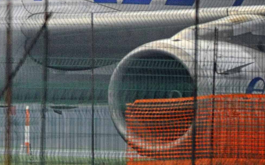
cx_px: -64
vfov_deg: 0.9
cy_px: -78
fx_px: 10189
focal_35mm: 1411
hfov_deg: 1.5
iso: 3200
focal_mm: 320
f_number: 6.3
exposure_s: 1/1250
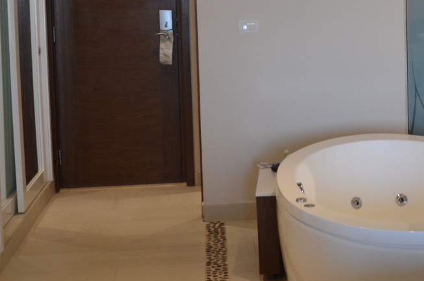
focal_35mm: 81
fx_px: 951
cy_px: 26
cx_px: 353
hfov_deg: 24.6
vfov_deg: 16.5
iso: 640
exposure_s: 1/60
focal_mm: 22
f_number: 4
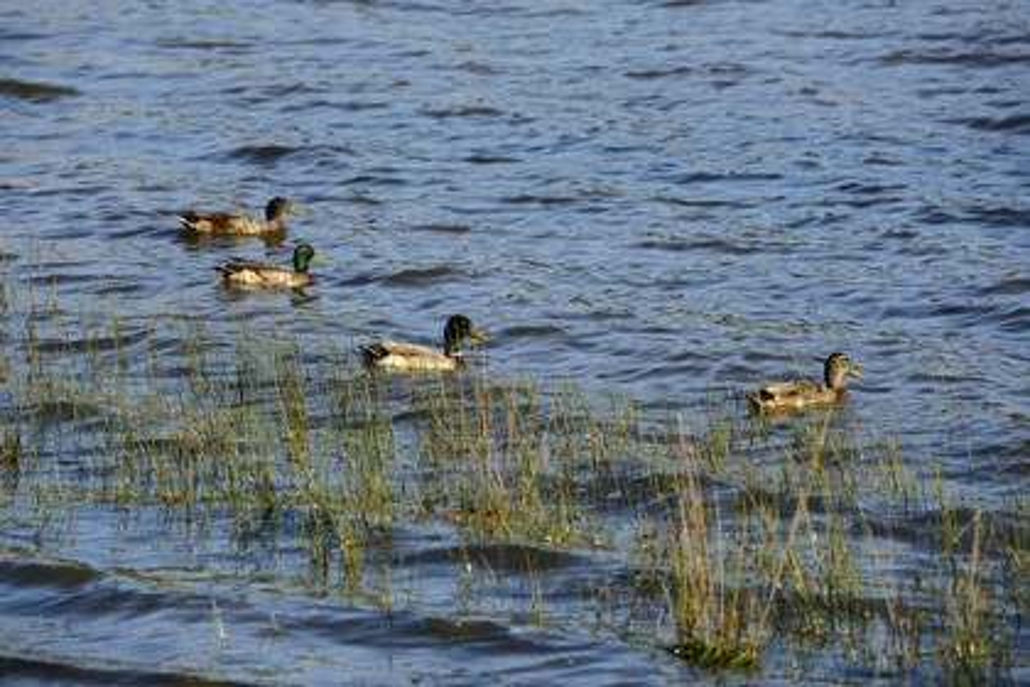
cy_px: 344
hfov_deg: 10.3
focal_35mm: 200
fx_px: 5722
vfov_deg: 6.9
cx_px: 515
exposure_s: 1/320
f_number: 7.1
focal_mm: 200
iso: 200
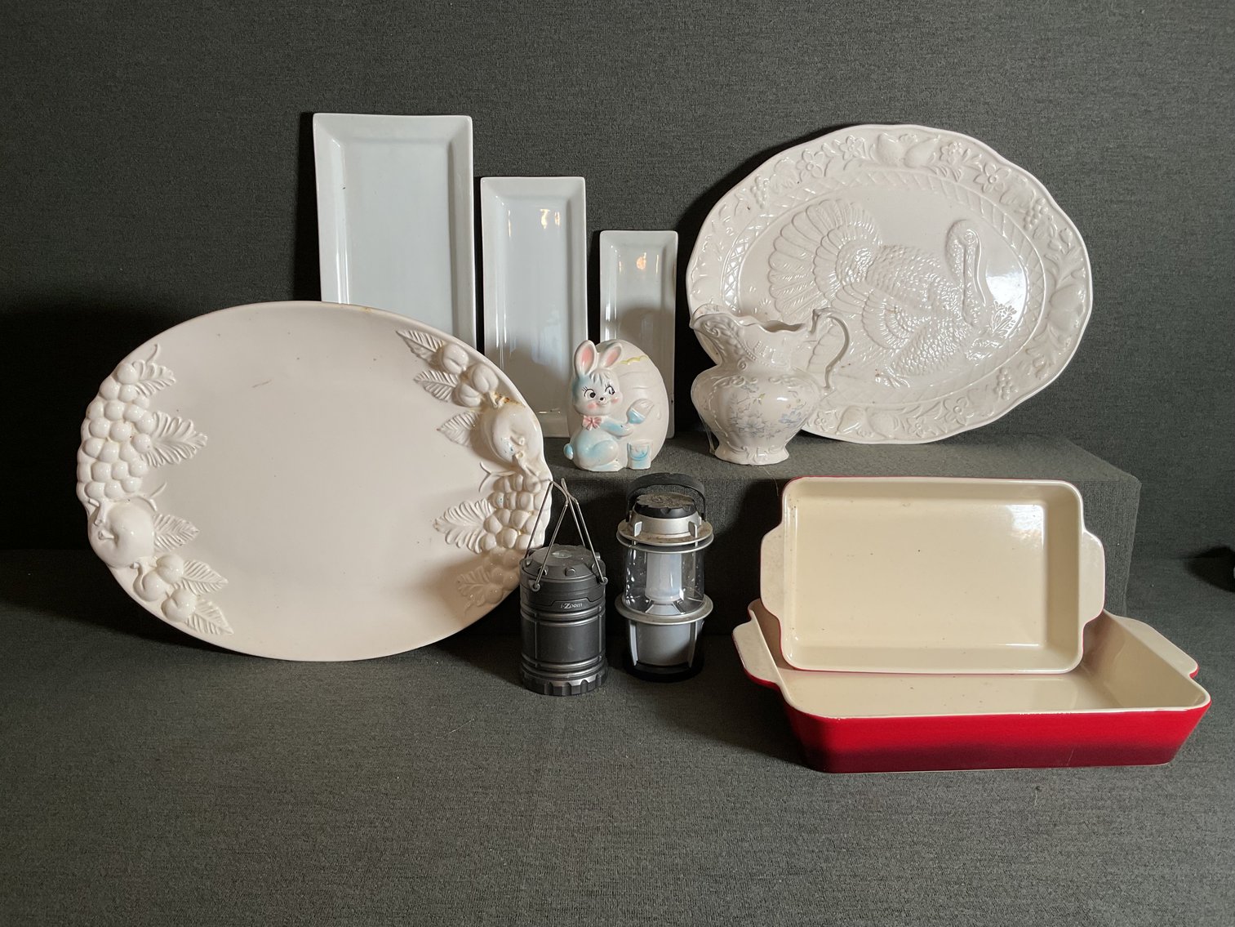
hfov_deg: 61.7
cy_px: 464
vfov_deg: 48.2
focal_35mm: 29
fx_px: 1035
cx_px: 618
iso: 40
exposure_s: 1/60
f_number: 1.8
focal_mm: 3
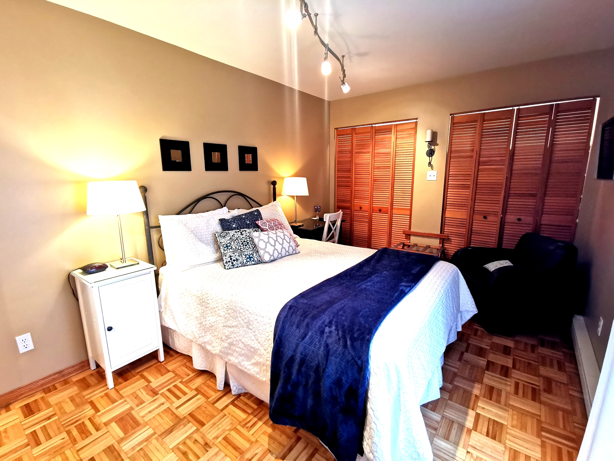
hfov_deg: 94.5
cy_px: 230
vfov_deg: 78.1
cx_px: 307
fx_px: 284
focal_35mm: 16
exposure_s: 1/40
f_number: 2.2
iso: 320
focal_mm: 2.35
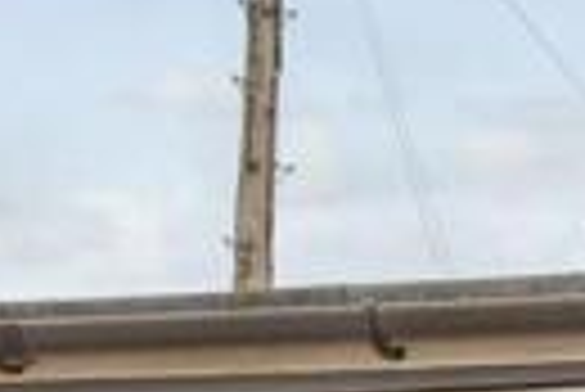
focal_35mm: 236
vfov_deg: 5.8
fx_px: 3839
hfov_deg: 8.7
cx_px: 526
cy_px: 642
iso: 160
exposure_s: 1/200
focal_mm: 20
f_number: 8
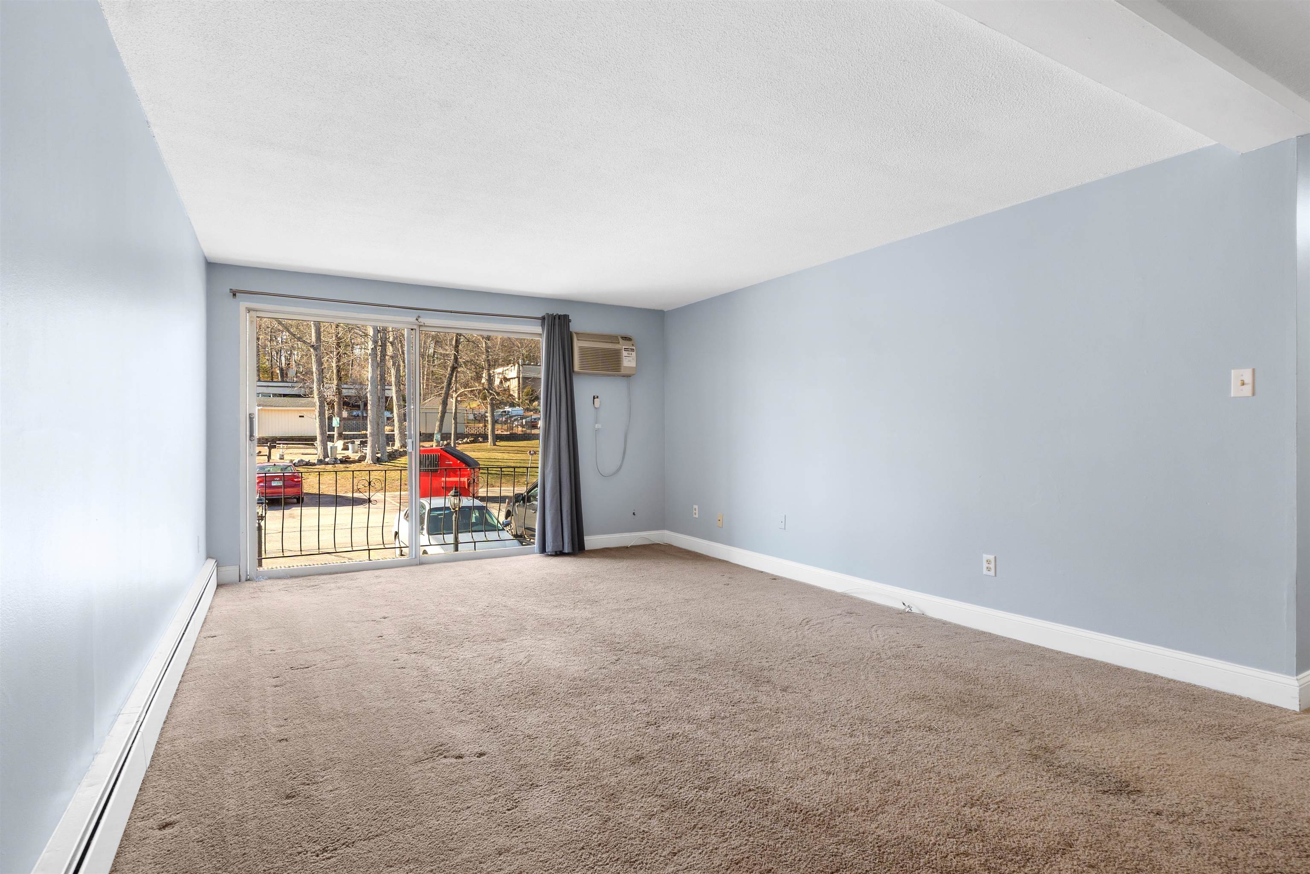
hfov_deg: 90.0
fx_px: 655
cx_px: 655
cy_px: 437
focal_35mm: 18
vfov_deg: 67.4
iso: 100
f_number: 8
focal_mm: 12.5
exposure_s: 1/1.25
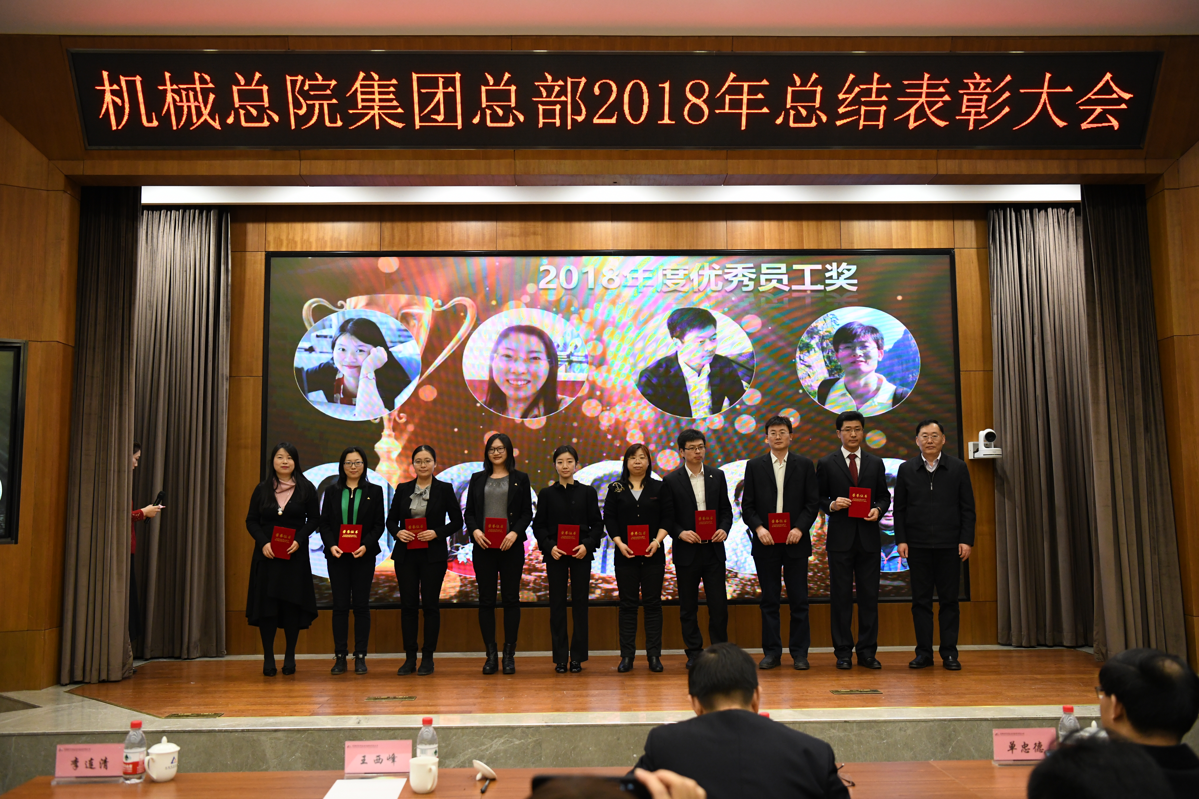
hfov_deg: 55.8
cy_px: 400
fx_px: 1132
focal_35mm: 34
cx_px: 600
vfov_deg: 38.9
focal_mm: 34
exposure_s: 1/125
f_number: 3.5
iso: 2500
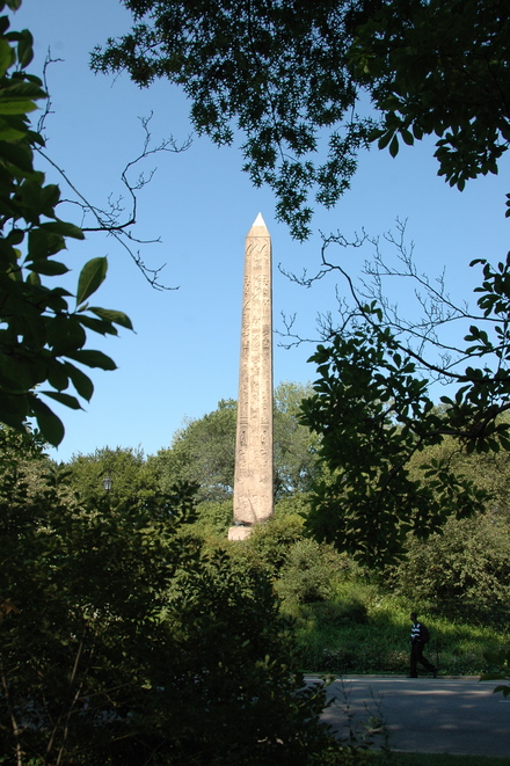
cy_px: 383
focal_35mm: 36
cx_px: 255
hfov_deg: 36.8
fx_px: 766
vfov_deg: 53.2
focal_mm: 24
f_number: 8
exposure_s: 1/250
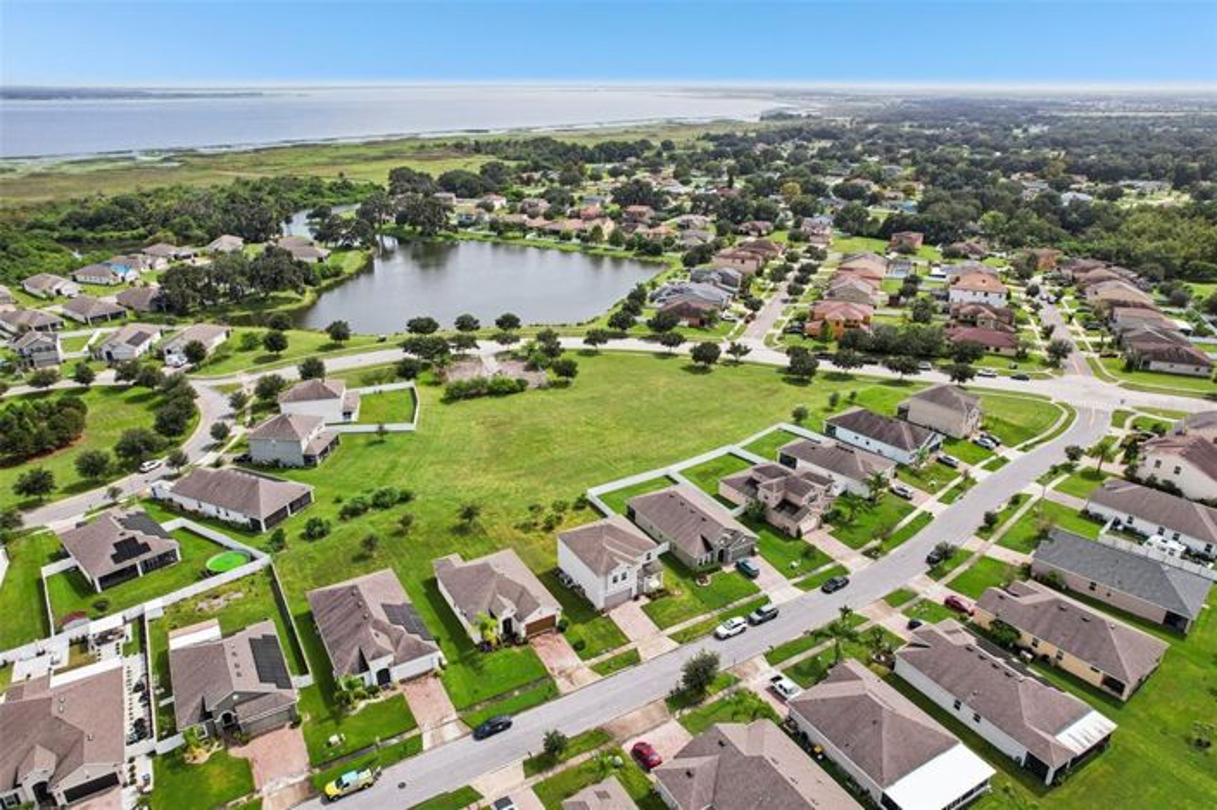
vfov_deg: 57.2
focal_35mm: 22
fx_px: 743
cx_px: 608
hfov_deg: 78.6
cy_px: 405
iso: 140
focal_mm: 8.4
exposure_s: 1/2500
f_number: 2.8
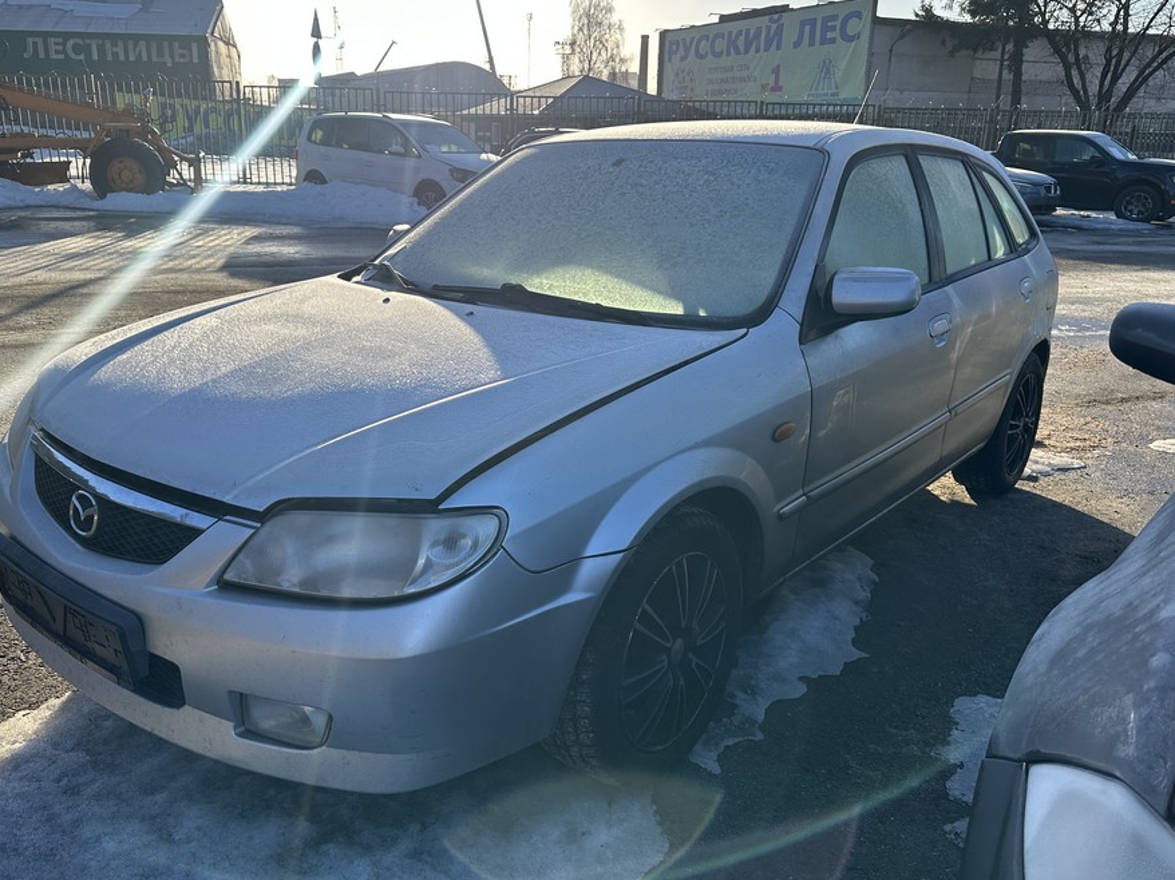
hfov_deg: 63.3
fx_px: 950
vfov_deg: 49.7
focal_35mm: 28
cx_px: 522
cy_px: 427
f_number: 1.78
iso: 80
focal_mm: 6.86
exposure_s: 1/2110
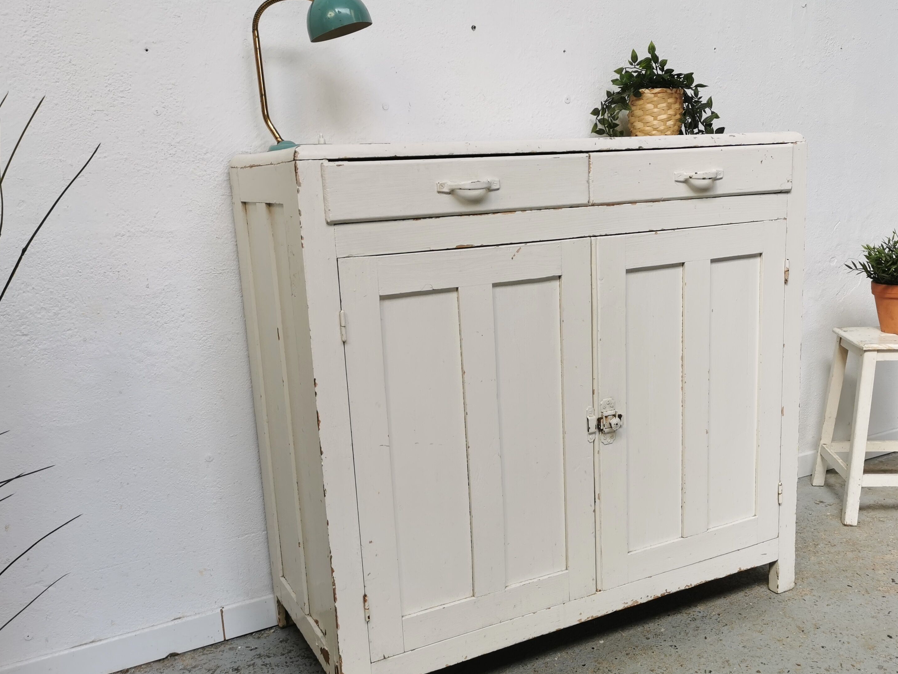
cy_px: 367
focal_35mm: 34
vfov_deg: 41.8
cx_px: 499
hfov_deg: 53.8
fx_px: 882
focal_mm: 5.58
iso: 50
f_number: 1.8
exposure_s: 1/258
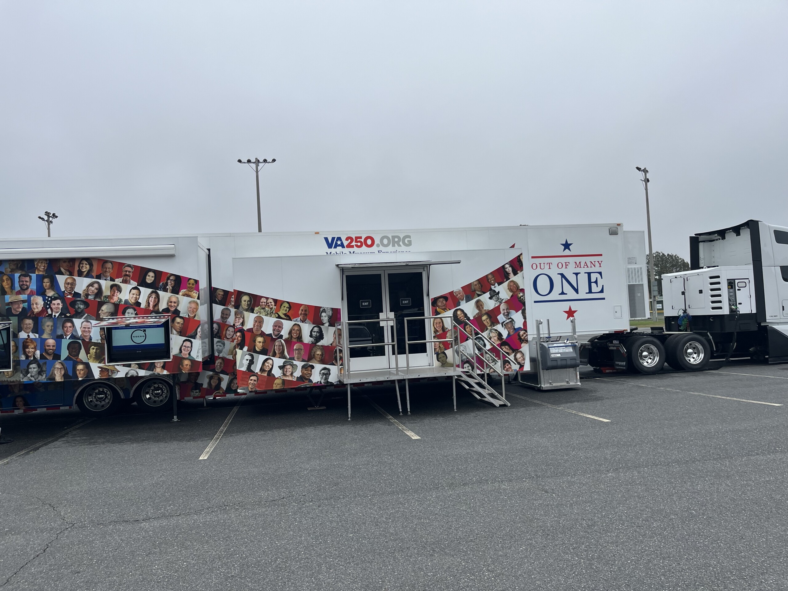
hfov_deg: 67.3
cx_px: 394
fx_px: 592
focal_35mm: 26
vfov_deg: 53.1
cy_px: 296
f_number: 1.6
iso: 50
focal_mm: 5.1
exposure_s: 1/4310
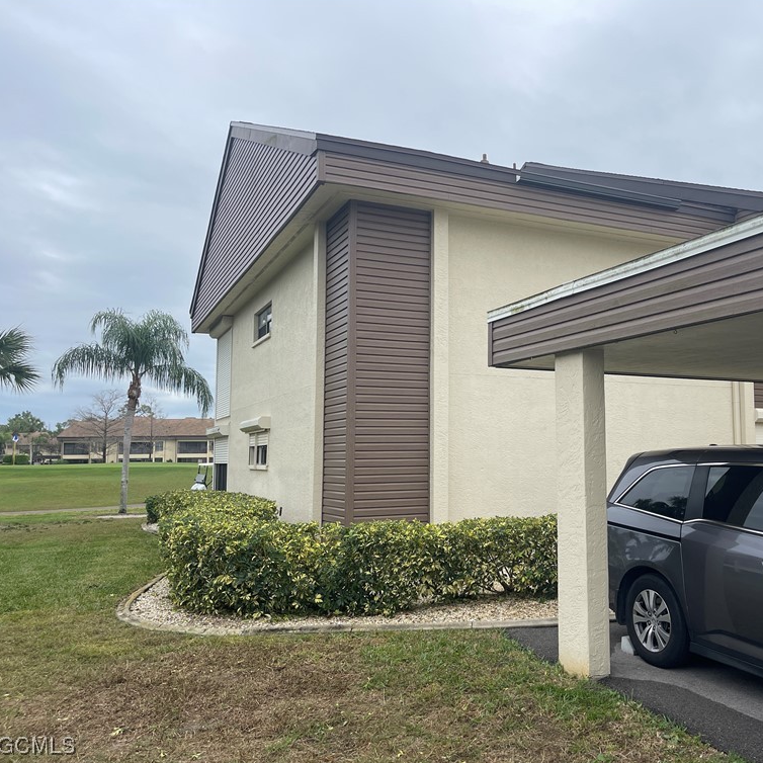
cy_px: 379
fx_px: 748
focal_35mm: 30
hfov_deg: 53.2
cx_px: 497
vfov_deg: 54.0
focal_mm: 5.1
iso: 32
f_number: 1.6
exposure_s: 1/2597
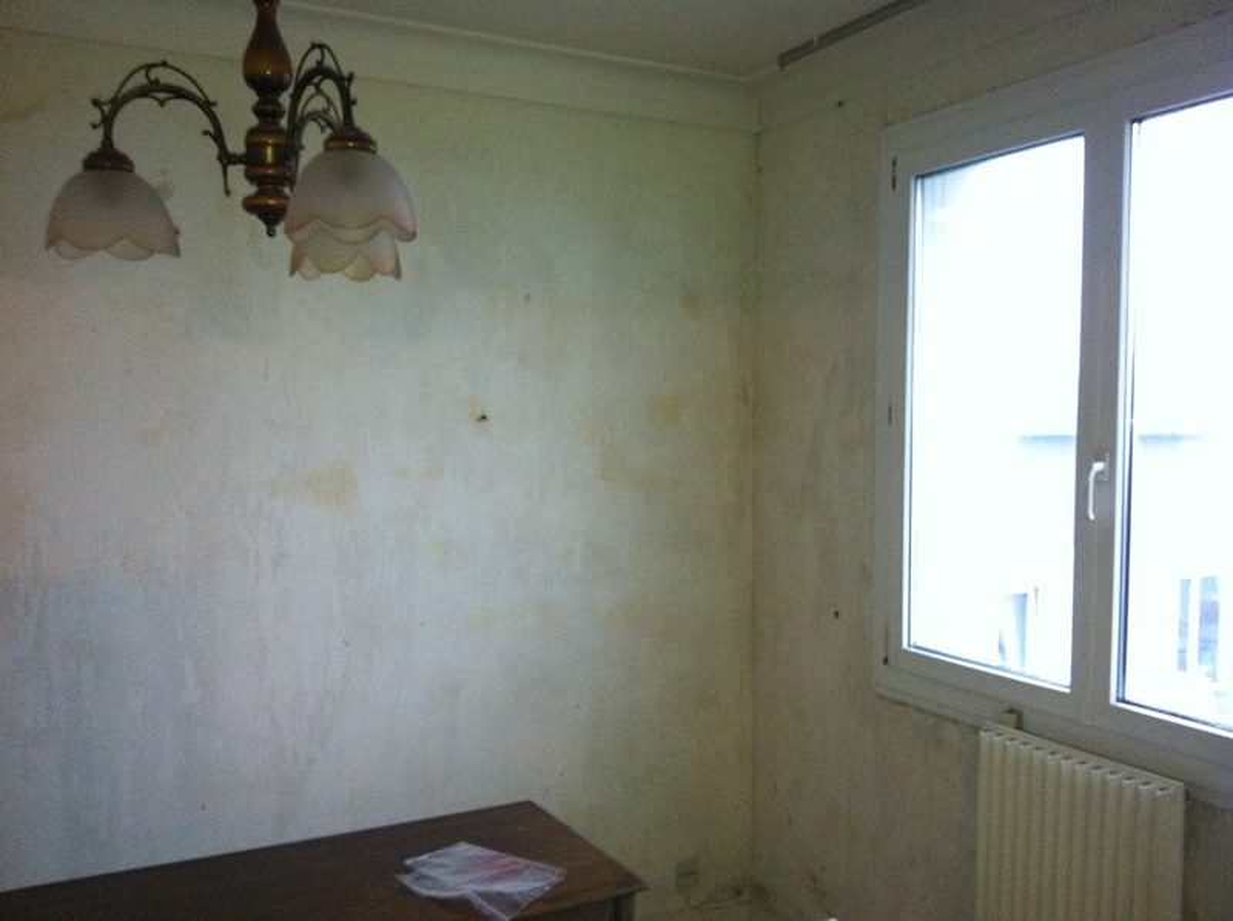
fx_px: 1245
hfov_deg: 52.7
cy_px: 460
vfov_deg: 40.6
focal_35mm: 35
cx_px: 616
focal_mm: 3.85
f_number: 2.8
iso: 320
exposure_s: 1/15
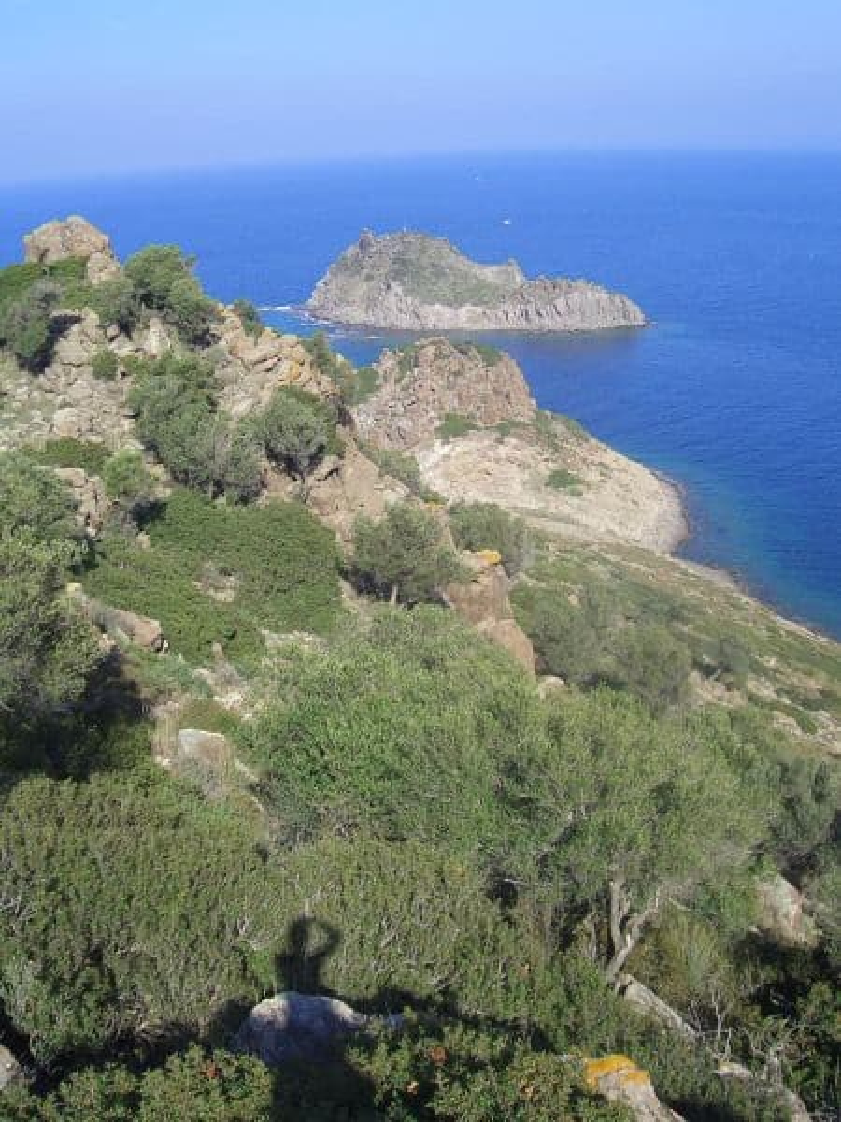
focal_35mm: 39
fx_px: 1263
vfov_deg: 47.9
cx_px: 420
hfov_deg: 36.8
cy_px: 561
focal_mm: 8
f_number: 4.8
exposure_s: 1/320
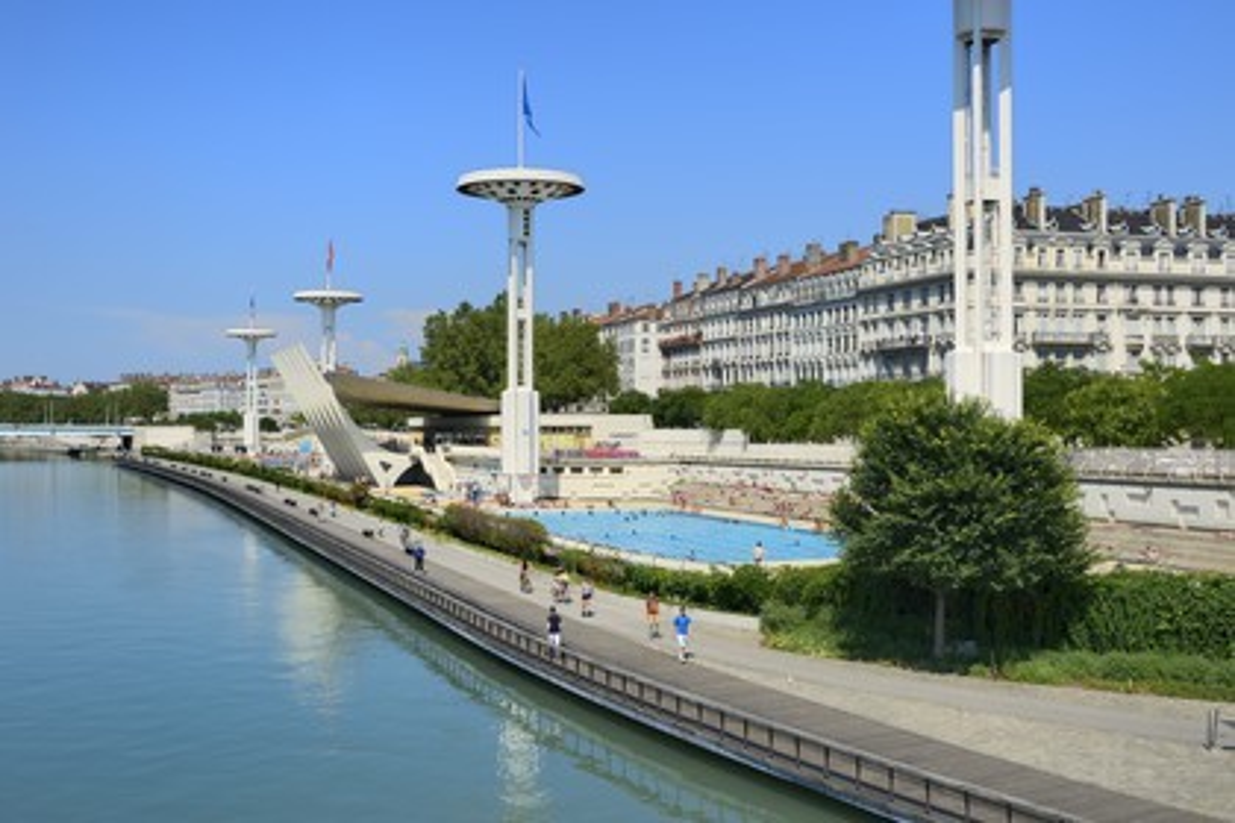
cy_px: 412
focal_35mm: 40
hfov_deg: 48.5
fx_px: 1372
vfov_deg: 33.4
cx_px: 618
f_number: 10
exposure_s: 1/250
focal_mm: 40
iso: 100
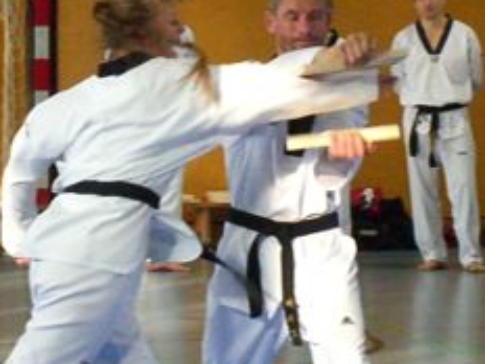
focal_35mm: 314
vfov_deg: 4.7
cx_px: 180
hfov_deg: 6.3
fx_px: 4399
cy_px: 123
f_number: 5.1
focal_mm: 23.7
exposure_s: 1/200
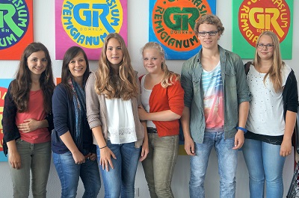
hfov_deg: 49.6
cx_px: 150
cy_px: 99
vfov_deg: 34.1
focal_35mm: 39
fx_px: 323
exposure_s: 1/160
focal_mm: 26
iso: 500
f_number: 4
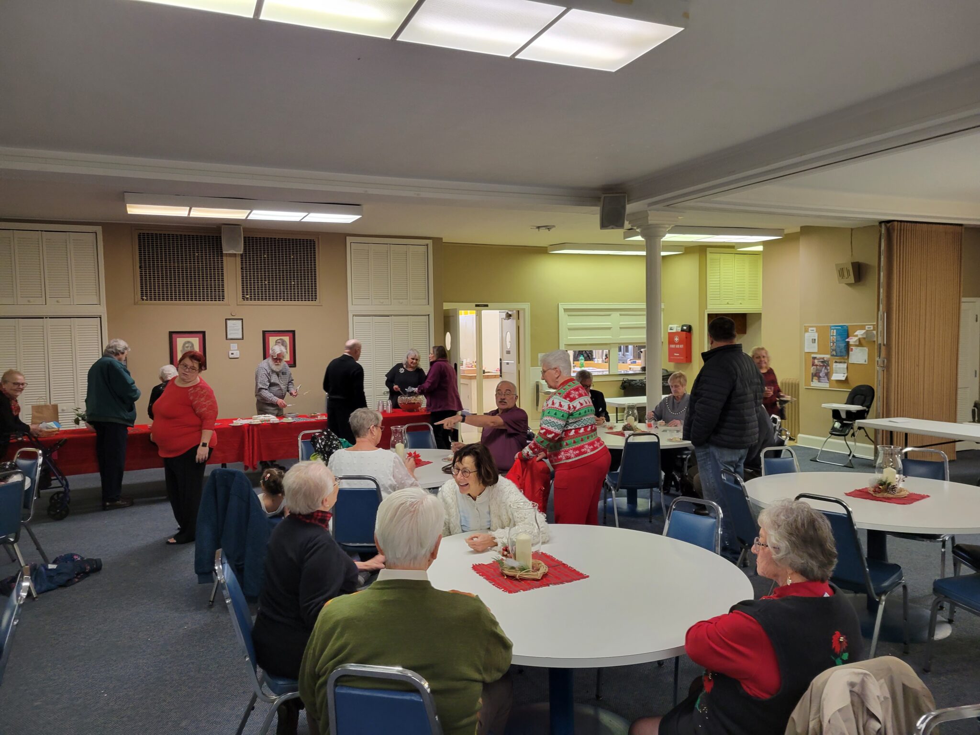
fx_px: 736
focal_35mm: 26
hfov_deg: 67.3
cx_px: 490
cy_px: 368
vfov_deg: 53.1
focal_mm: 5.4
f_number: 1.8
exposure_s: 1/60
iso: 200
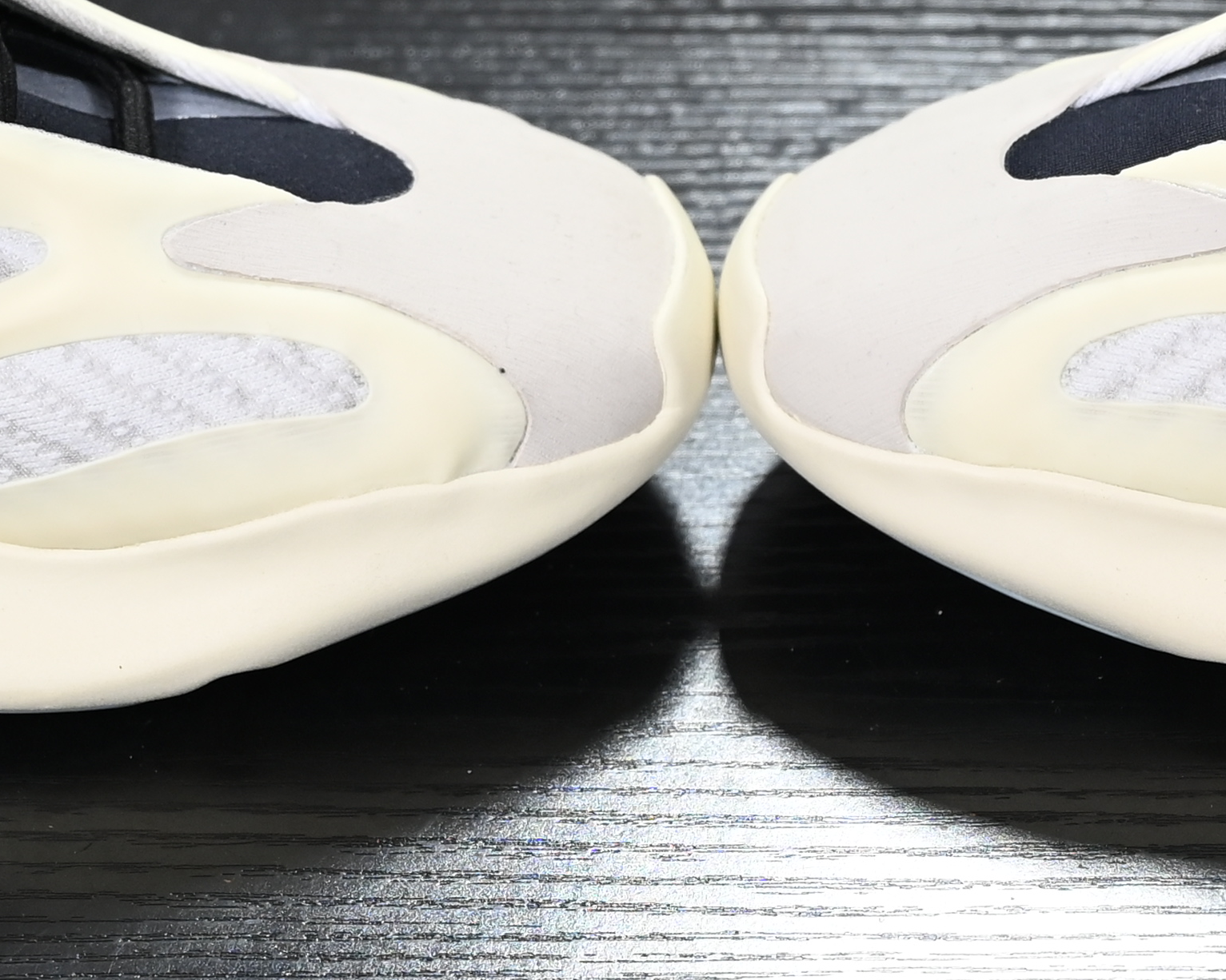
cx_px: 633
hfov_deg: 8.7
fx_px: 8054
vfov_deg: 7.0
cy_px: 124
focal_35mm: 222
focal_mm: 60
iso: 500
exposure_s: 1/160
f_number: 4
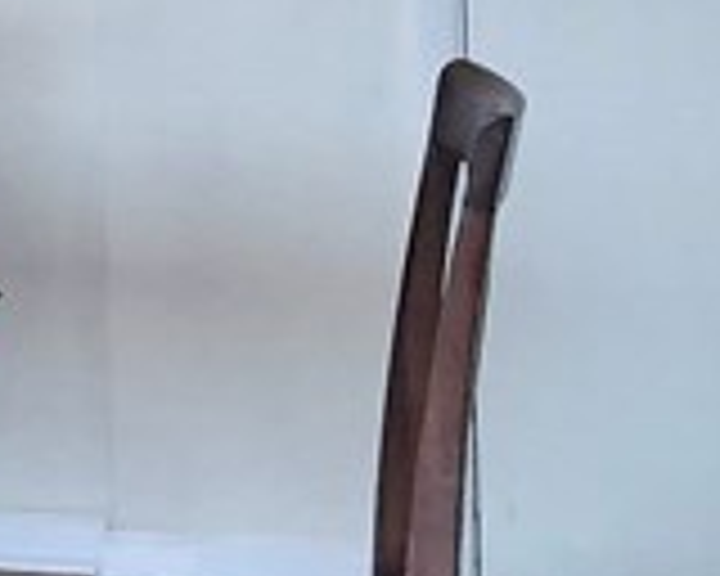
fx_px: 3857
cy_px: -189
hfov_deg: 9.5
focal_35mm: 181
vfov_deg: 8.4
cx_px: -986
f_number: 2.2
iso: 80
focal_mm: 4.15
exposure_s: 1/30
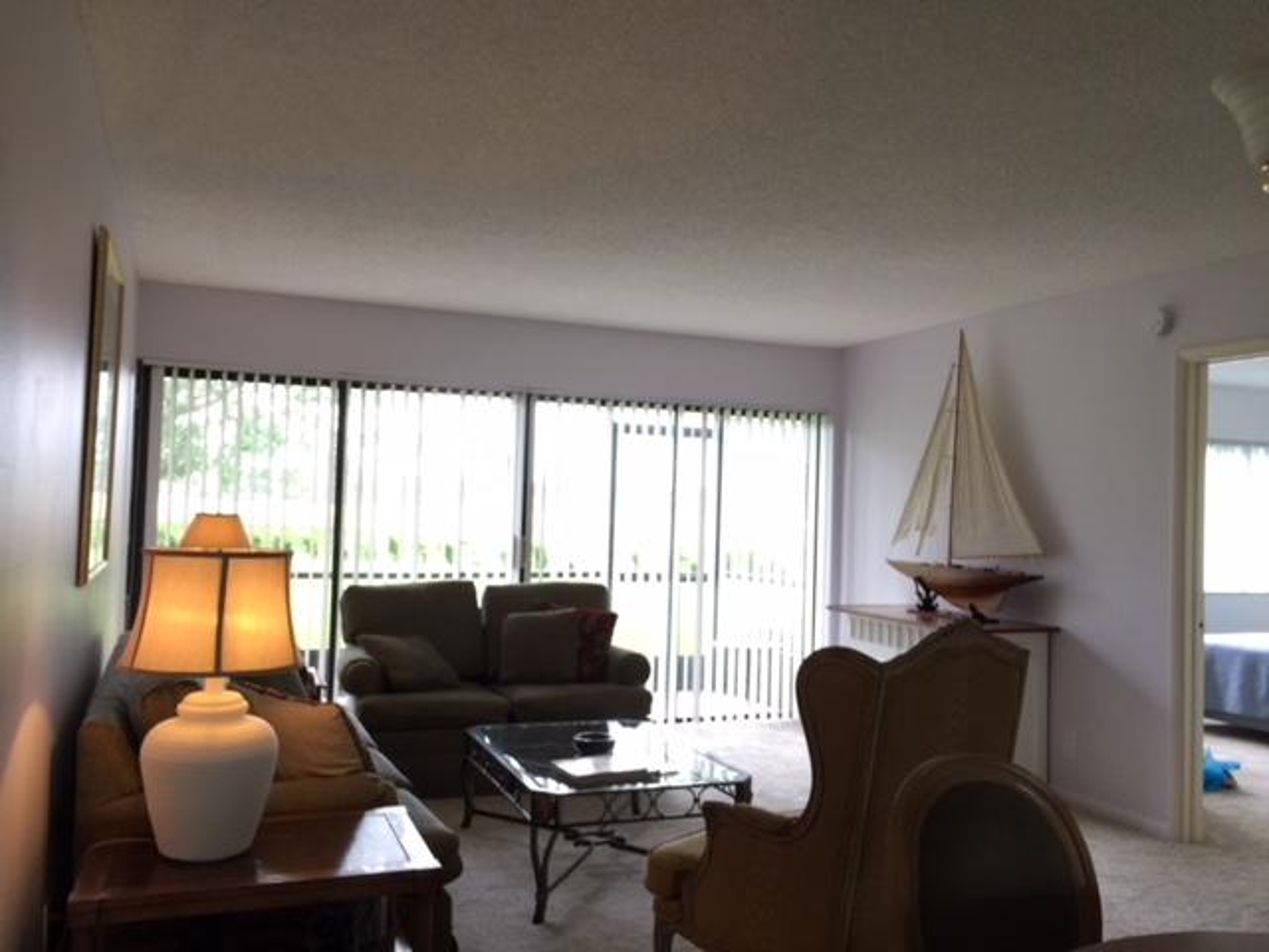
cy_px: 476
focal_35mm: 29
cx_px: 634
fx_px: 1063
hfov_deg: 61.7
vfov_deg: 48.2
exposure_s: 1/30
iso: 50
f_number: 2.2
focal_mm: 4.15
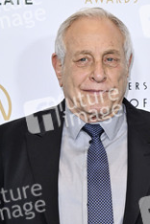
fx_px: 1250
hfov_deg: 6.9
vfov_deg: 10.3
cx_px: 101
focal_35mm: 200
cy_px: 159
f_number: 5.6
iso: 2000
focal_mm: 78
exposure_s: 1/320
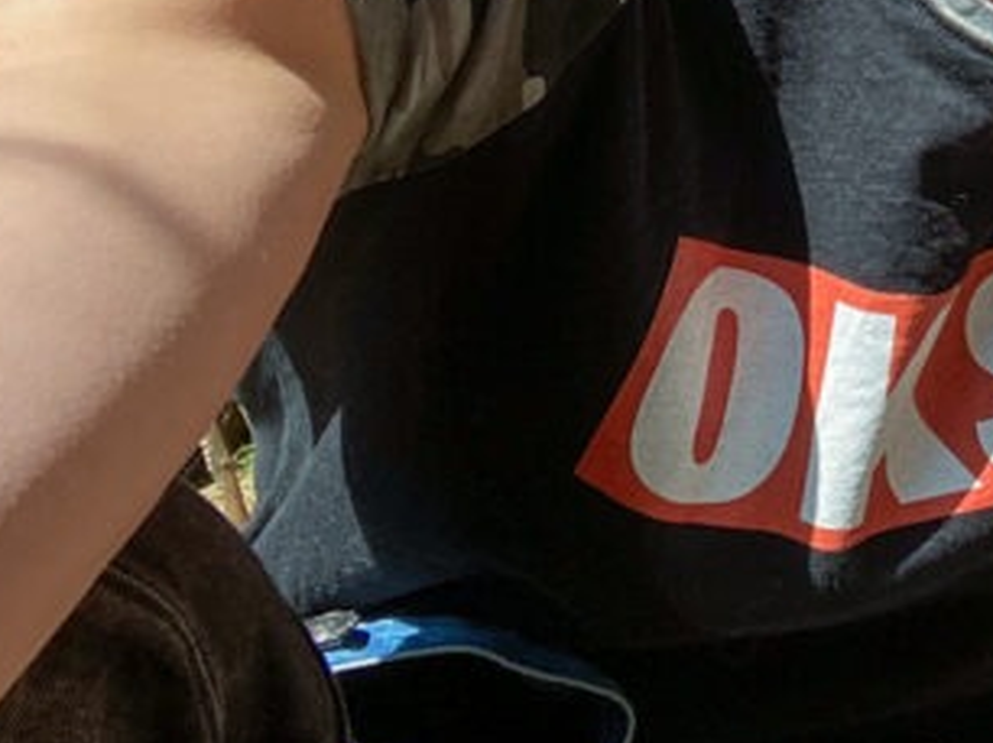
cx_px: 1249
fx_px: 2207
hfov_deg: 22.9
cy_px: -256
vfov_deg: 17.7
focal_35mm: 77
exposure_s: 1/500
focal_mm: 2.71
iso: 25
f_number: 2.2
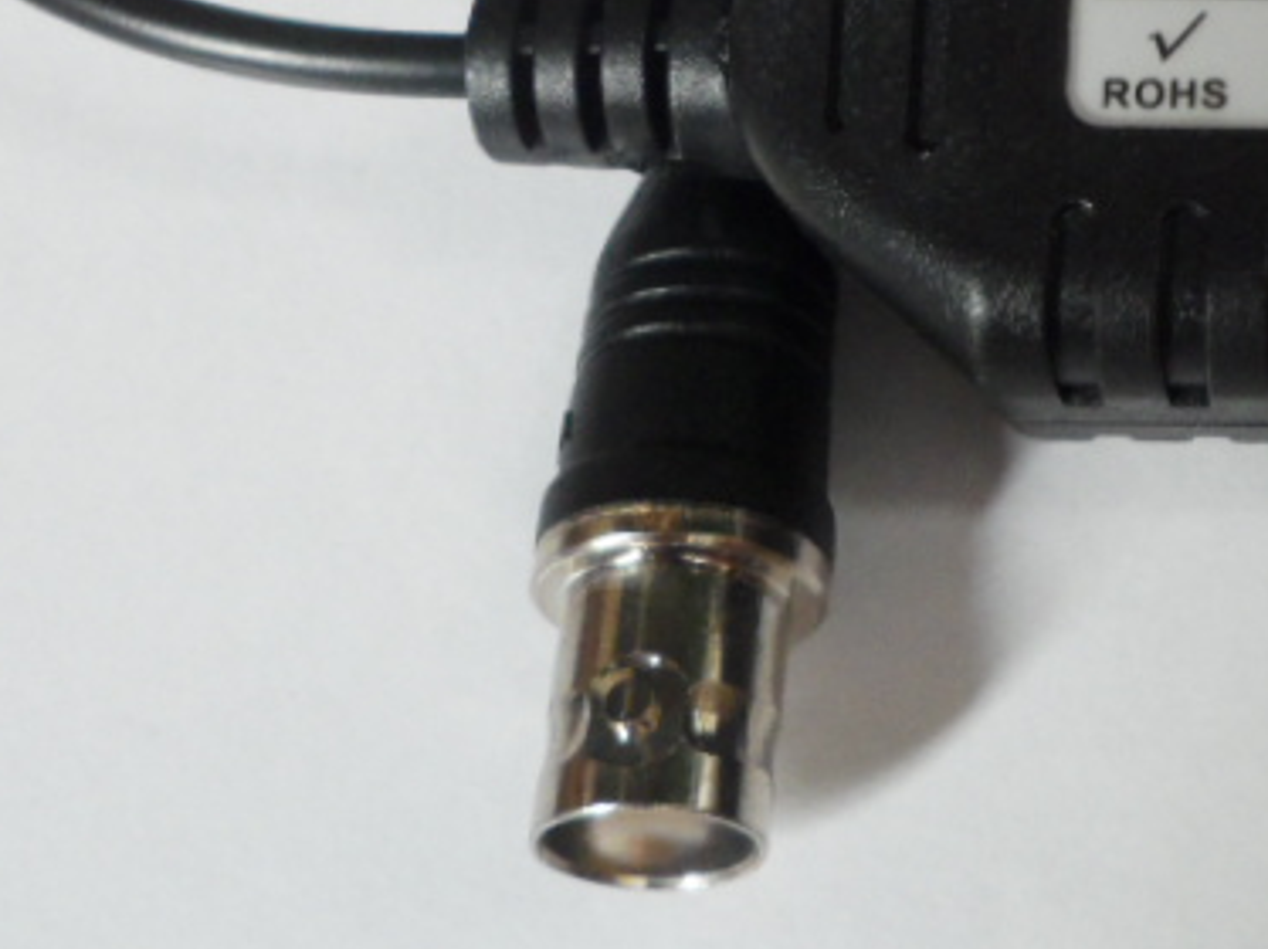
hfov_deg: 24.0
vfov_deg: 19.6
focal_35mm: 74
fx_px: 2709
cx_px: 1522
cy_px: 163
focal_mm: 4.9
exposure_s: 1/45
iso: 200
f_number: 3.5
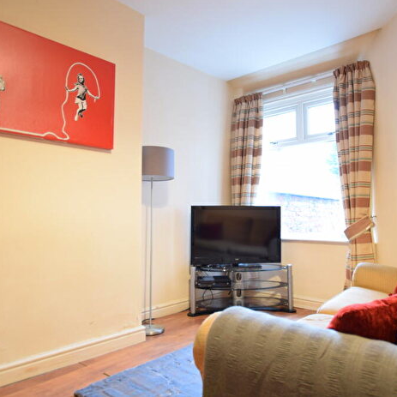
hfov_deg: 58.8
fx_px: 350
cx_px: 226
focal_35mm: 27
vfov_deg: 59.1
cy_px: 198
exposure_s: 1.3
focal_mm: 14
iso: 100
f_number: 3.5
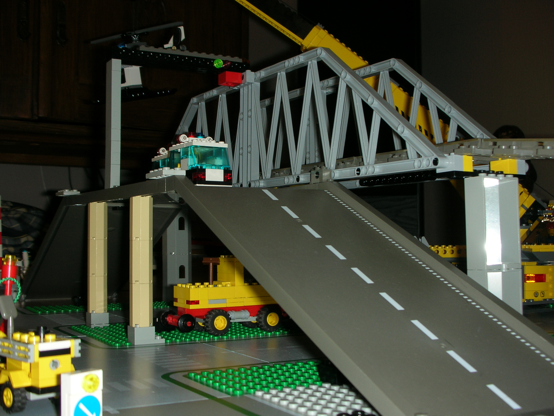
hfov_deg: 41.2
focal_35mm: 46
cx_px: 277
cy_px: 208
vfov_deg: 31.5
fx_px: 736
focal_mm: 7.7
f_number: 3.5
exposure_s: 1/60.1
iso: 50
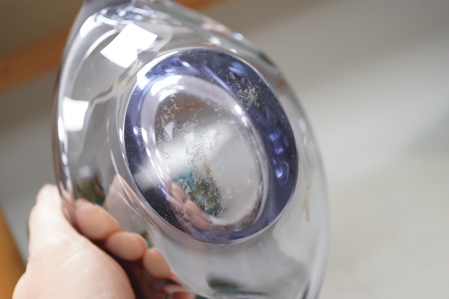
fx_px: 561
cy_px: 150
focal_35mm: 45
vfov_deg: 29.9
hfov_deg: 43.6
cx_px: 224
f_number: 3.5
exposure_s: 1/125
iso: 1250
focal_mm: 30
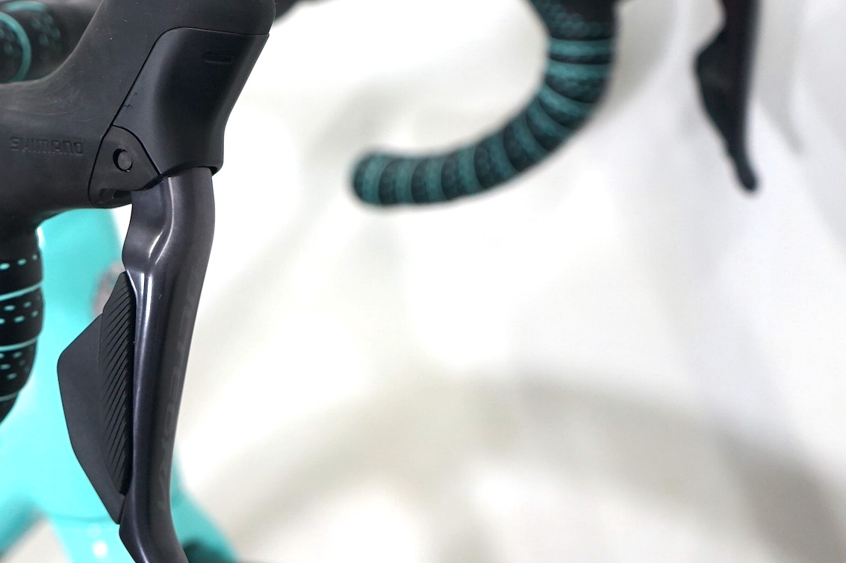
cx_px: 153
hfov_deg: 29.7
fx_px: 1550
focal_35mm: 66
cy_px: 276
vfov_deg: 20.6
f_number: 4.5
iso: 500
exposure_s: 1/60
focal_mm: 34
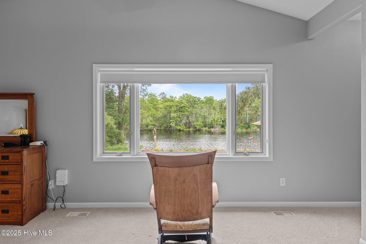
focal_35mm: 21
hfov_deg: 81.2
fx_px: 213
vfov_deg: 59.5
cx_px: 183
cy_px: 122
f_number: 9
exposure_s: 1.3
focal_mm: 21
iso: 100
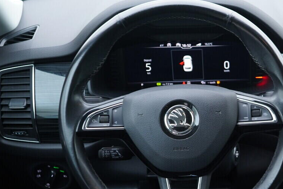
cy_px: 144
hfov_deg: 28.0
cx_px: 261
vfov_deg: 19.6
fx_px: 542
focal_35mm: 69
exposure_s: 1/40
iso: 320
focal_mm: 24
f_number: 2.8
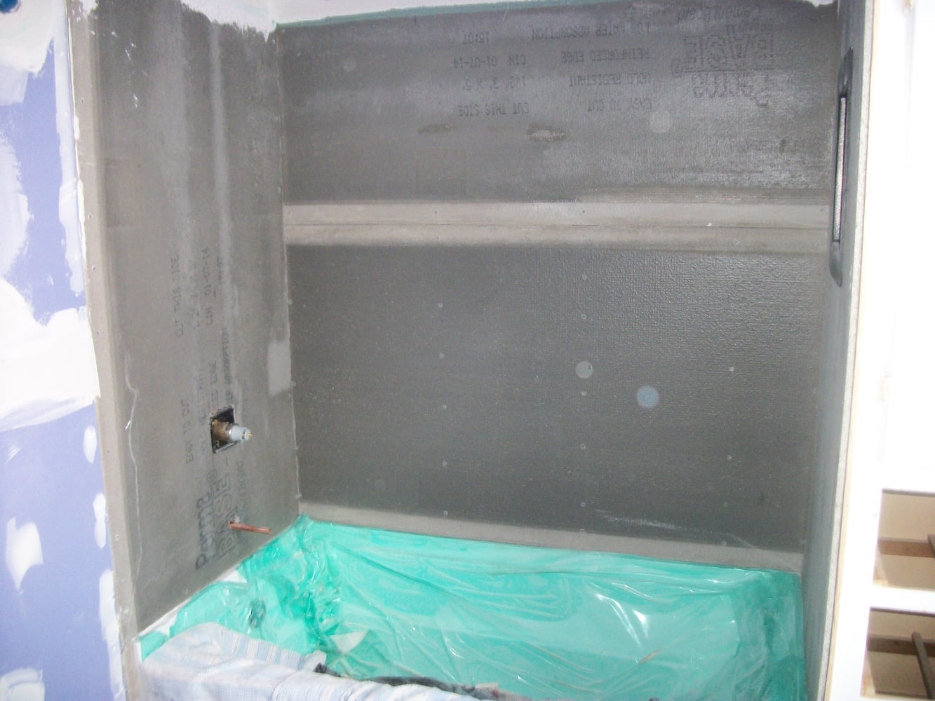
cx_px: 468
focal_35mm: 32
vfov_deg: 44.2
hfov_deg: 56.8
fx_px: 864
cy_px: 350
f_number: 2.9
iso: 250
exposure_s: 1/30
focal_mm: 5.7
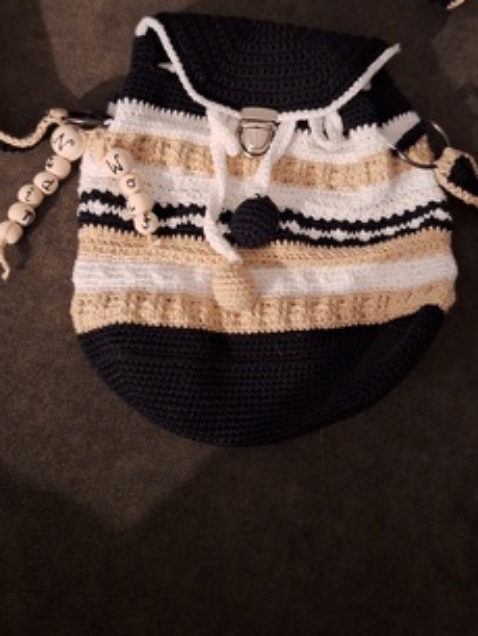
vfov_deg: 52.0
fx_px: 644
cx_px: 237
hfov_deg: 40.7
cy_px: 233
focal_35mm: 35
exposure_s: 1/20
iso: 500
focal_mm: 5.54
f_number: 1.8
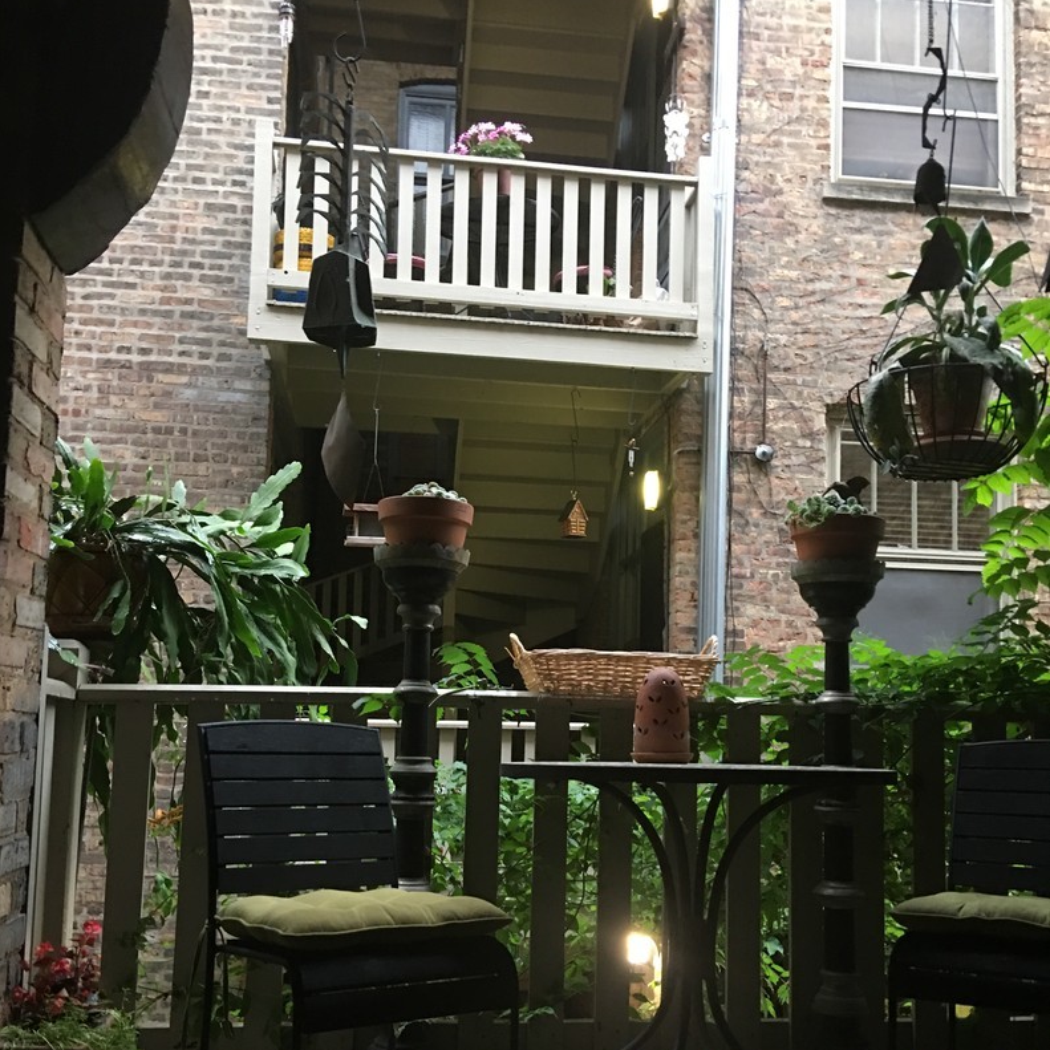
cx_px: 514
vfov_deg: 47.0
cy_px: 619
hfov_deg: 47.2
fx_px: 1201
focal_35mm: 35
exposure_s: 1/10
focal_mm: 4.15
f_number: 2.2
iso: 80
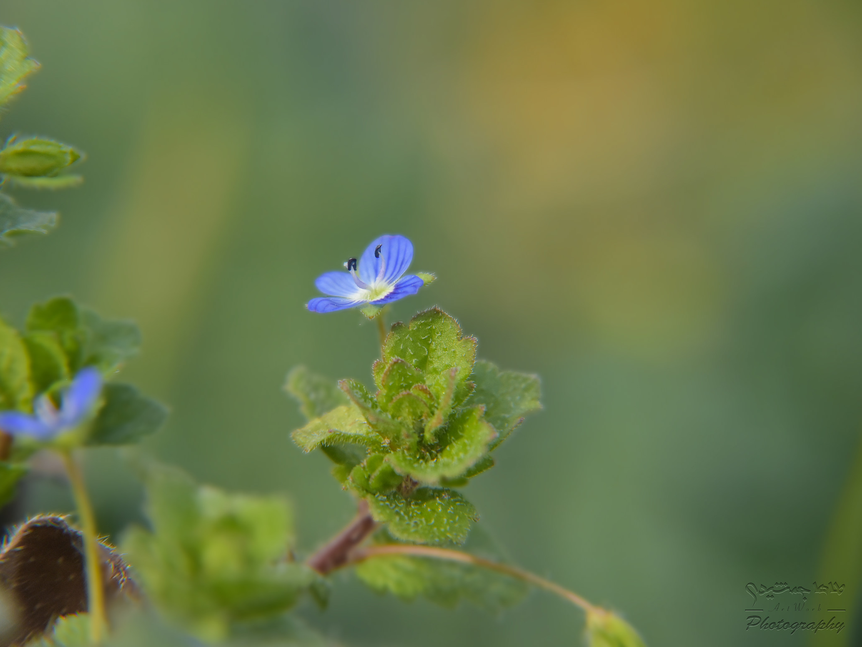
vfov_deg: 6.3
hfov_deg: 8.5
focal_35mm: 234
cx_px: 371
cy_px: 315
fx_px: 5827
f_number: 8
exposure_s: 1/800
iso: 640
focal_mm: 140
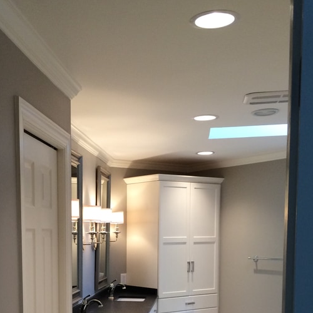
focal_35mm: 53
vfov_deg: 30.8
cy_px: 278
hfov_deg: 31.7
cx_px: 81
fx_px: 542
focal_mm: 4.12
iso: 50
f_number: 2.2
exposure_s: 1/30
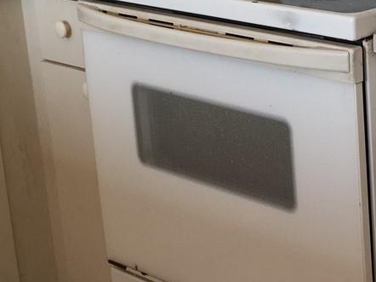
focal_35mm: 105
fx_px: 1140
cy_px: 84
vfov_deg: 14.0
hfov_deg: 18.4
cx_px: 333
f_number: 2.2
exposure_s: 1/60
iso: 32
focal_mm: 4.15
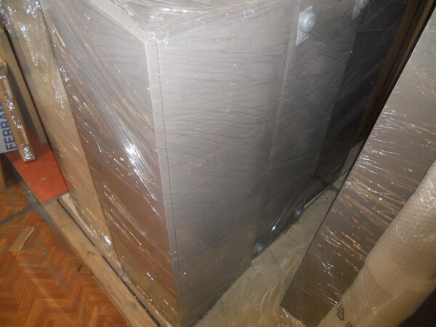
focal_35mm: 27
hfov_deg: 65.3
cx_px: 218
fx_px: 340
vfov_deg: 51.4
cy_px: 164
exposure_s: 1/25
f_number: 3.2
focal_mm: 4.9
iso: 200
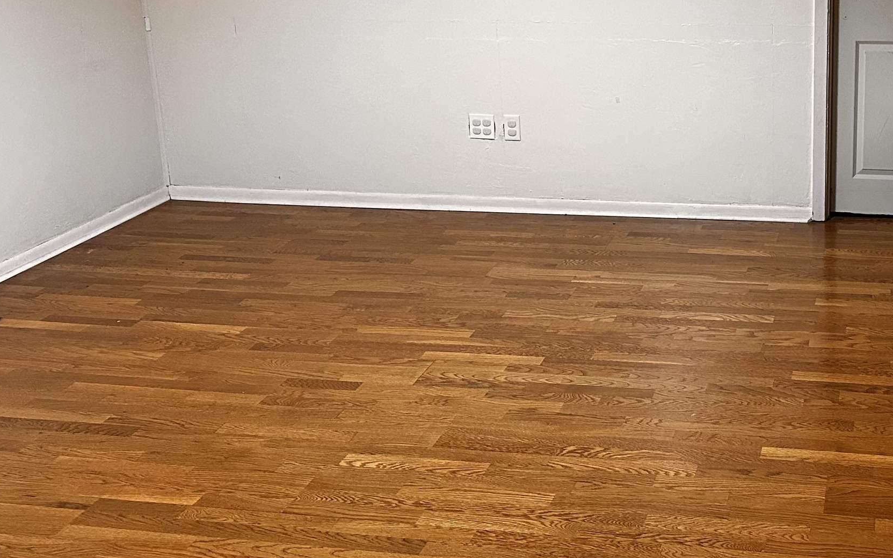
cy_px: 126
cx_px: 723
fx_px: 1144
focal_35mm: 47
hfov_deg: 40.7
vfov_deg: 27.0
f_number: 1.78
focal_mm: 6.86
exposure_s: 1/60
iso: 500
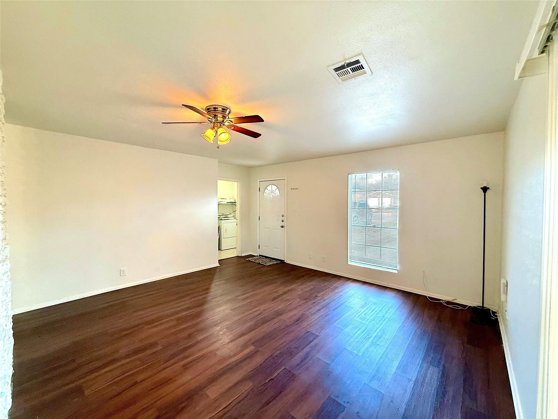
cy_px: 210
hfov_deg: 102.1
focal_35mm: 14
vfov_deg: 85.7
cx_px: 279
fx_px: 226
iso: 320
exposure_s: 1/60
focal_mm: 2.22
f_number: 2.2
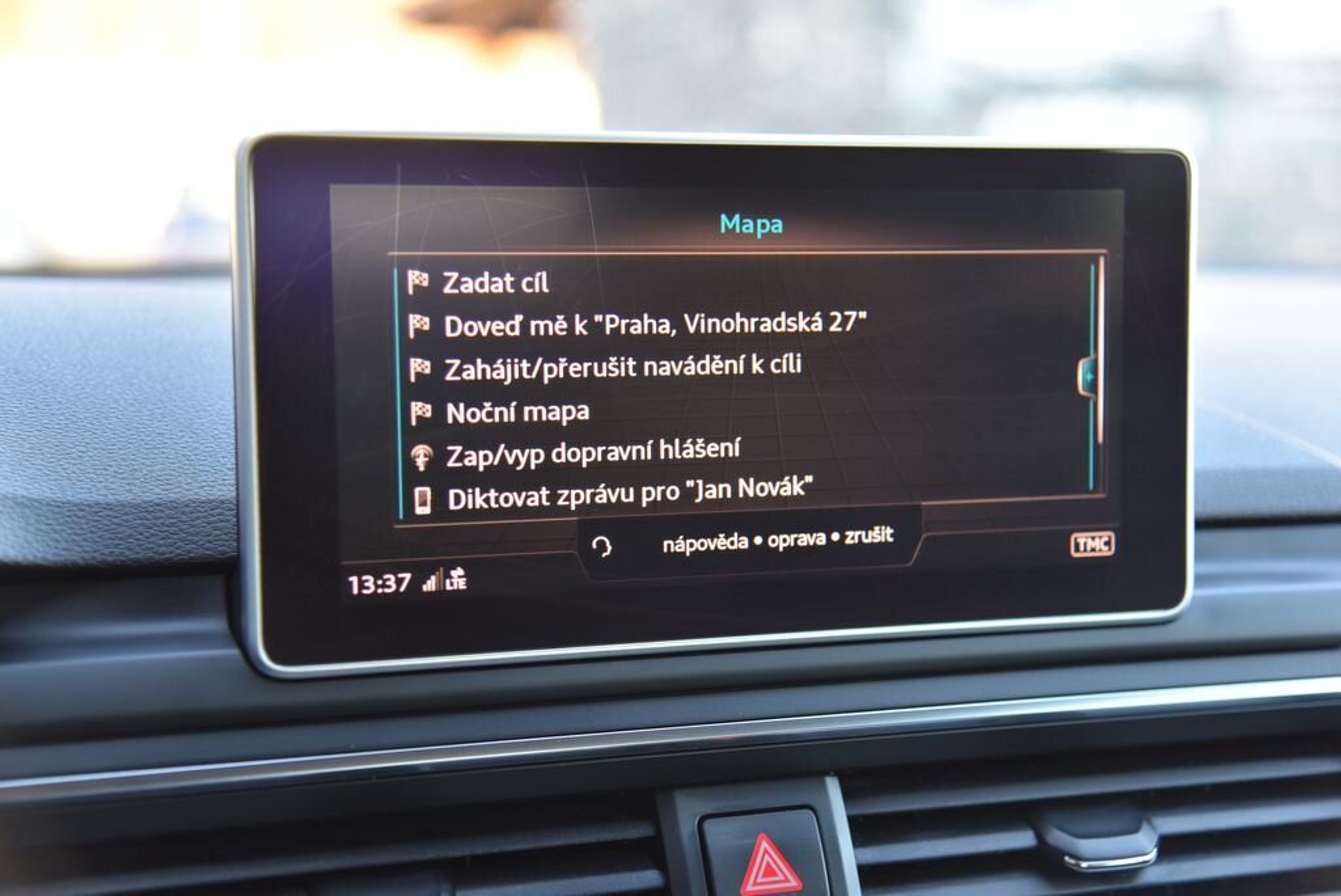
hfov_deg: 34.5
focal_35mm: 58
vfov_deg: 23.4
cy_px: 448
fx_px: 2162
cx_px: 670
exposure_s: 1/60
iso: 500
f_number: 4
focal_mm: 58
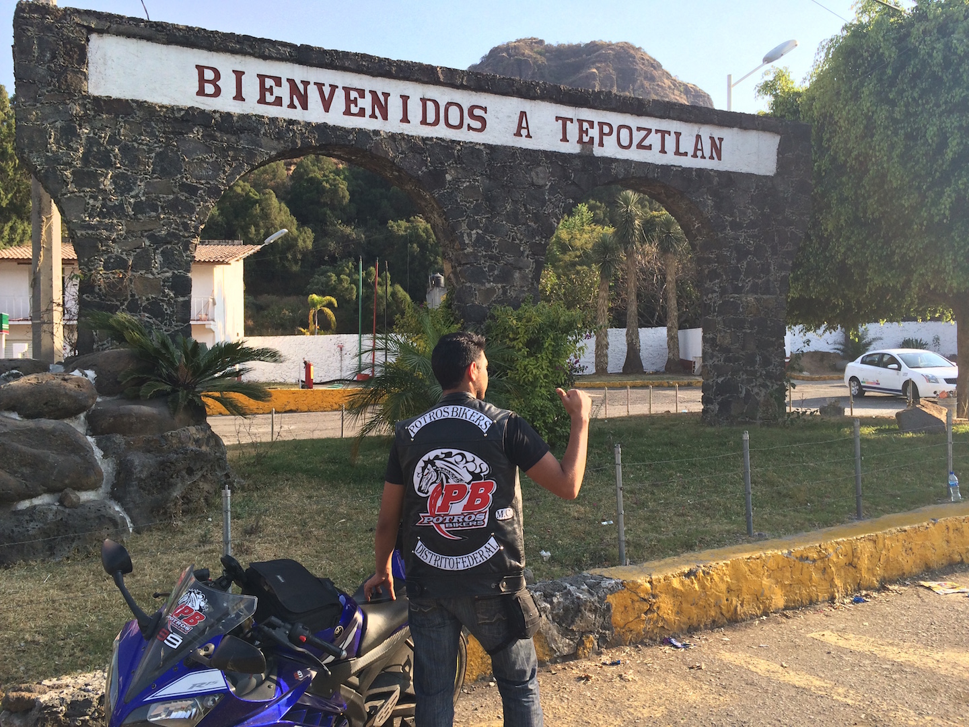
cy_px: 364
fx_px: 812
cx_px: 484
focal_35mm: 29
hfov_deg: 61.7
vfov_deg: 48.2
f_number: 2.2
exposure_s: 1/641
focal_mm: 4.15
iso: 32
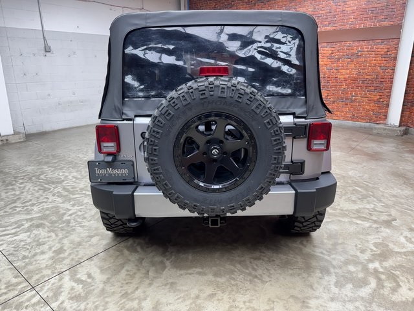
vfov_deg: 56.8
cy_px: 156
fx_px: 287
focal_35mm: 24
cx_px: 207
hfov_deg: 71.6
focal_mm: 6.76
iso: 100
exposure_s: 1/120
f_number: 1.78
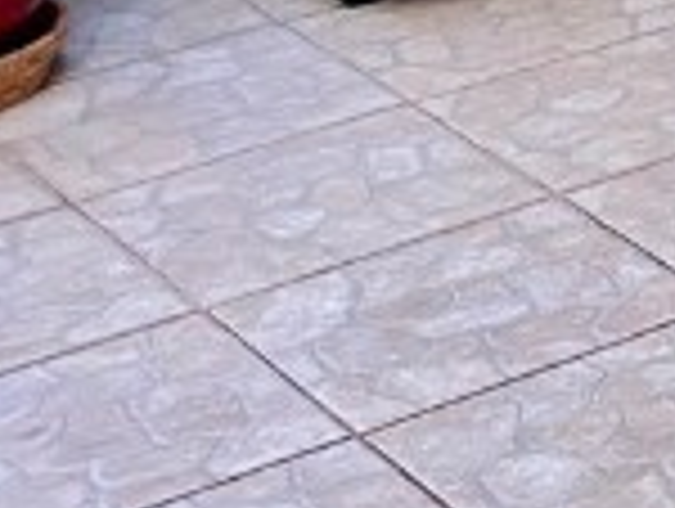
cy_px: -944
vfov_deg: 7.5
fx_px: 3457
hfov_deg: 9.2
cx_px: 1940
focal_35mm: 177
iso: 125
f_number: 1.8
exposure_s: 1/88
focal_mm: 4.25
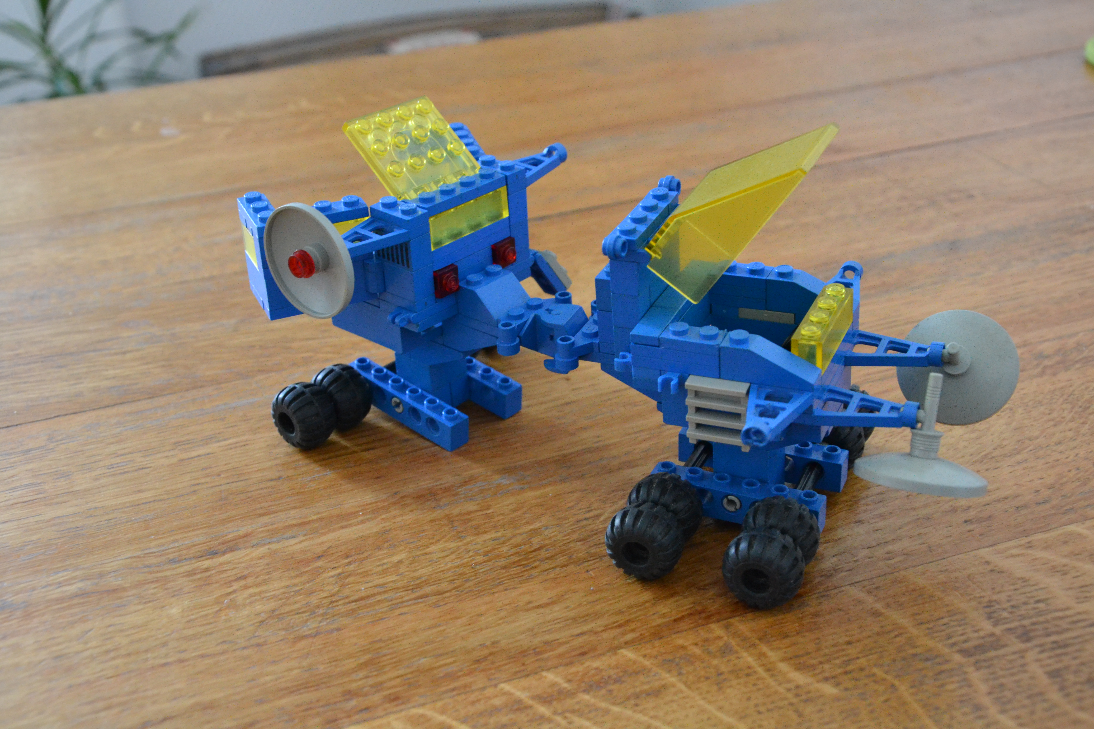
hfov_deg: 41.1
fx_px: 1459
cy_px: 364
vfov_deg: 28.1
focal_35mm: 48
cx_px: 547
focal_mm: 32
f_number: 7.1
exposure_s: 1/30
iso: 2200
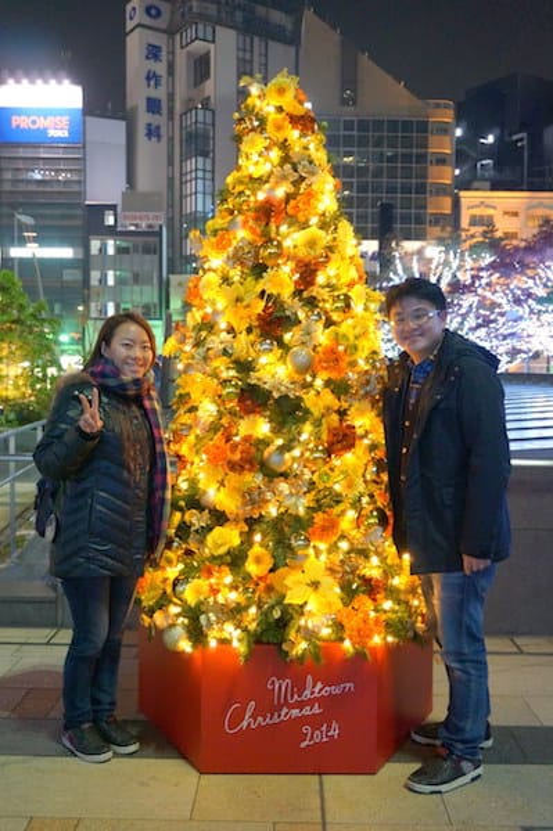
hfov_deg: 36.8
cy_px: 416
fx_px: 831
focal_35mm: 36
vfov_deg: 53.2
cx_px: 276
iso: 3200
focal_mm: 24
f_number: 4.5
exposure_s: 1/15
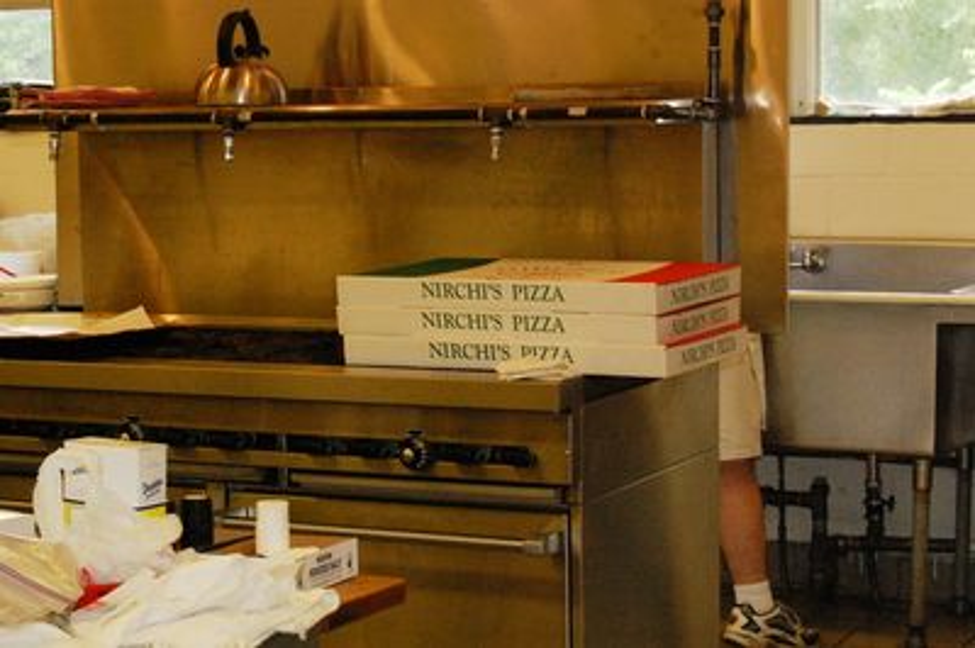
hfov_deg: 24.6
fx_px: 2232
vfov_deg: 16.5
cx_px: 488
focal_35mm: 82
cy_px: 324
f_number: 14
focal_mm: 55
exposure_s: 1/30
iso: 1600
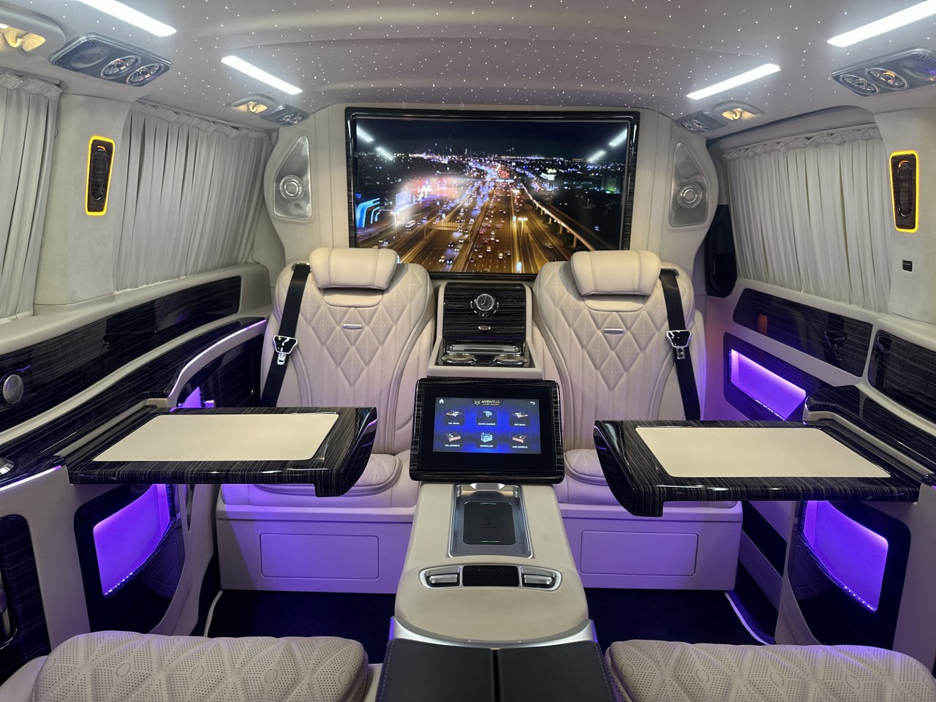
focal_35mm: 24
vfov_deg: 56.8
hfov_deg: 71.6
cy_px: 351
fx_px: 649
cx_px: 468
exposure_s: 1/60
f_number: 1.78
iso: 250
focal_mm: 6.86
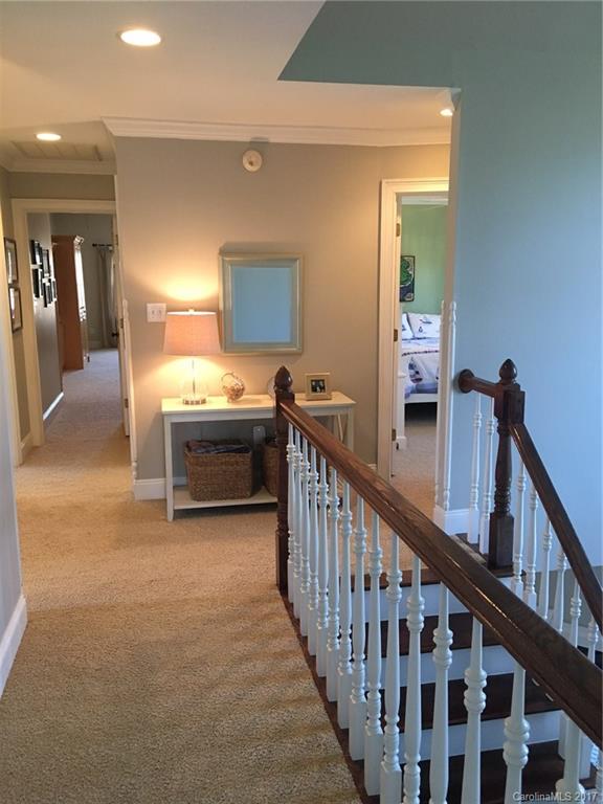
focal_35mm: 29
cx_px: 302
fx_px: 674
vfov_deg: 61.7
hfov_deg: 48.2
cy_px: 402
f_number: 2.2
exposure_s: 1/30
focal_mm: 4.15
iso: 125
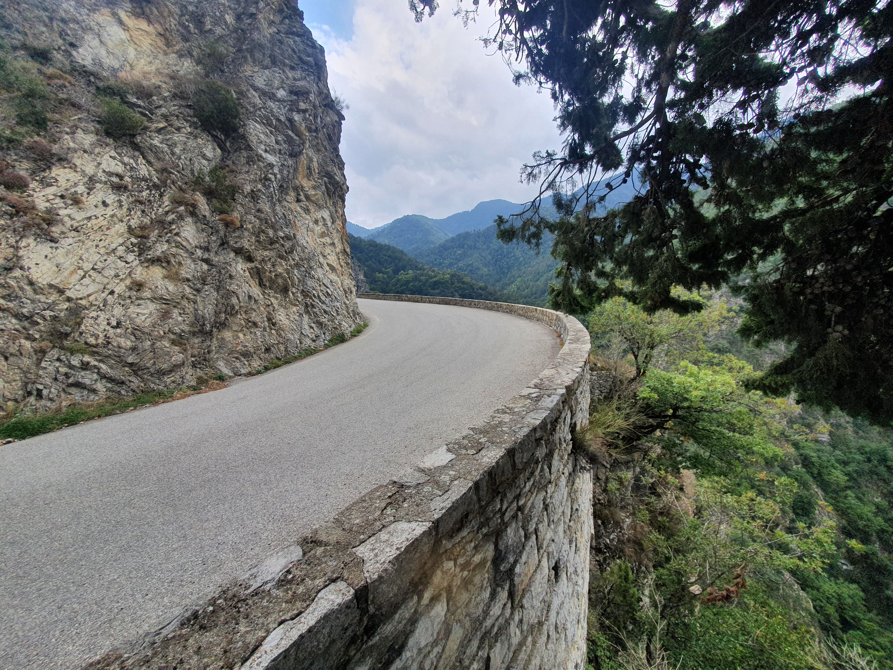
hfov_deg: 106.2
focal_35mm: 13
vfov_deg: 89.9
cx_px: 446
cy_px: 335
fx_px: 335
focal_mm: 1.8
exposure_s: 1/349
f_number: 2.2
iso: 50
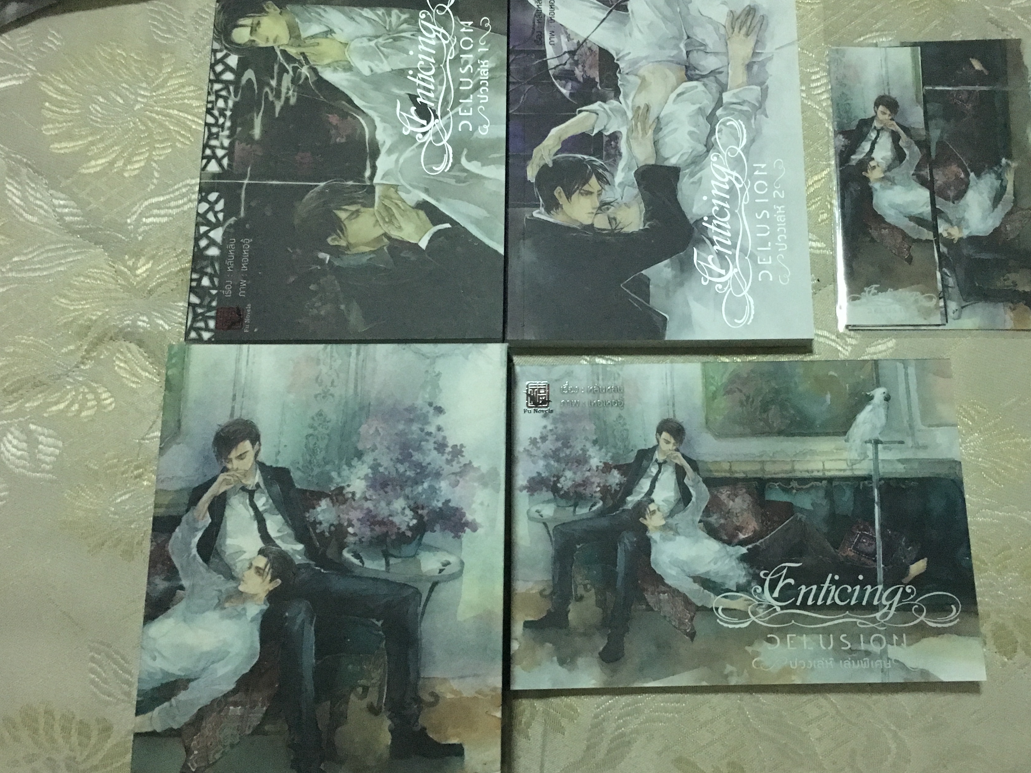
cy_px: 344
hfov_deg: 52.3
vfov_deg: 40.6
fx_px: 1042
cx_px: 611
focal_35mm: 35
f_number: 2.2
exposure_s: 1/17
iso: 320
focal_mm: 4.15
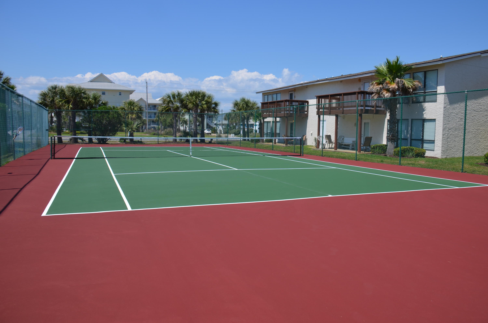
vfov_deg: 47.7
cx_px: 244
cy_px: 162
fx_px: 365
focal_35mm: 27
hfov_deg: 67.5
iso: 100
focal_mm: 18
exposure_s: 1/250
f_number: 8
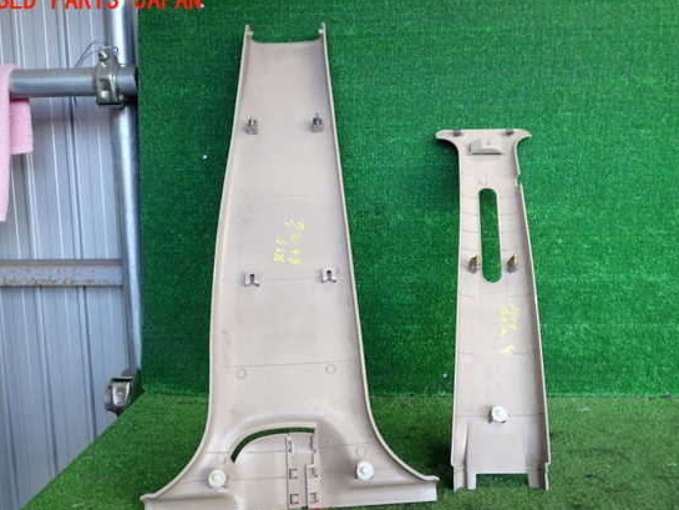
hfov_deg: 55.3
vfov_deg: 43.0
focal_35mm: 33
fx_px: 647
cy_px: 266
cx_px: 349
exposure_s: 1/80
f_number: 2.3
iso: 200
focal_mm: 5.4
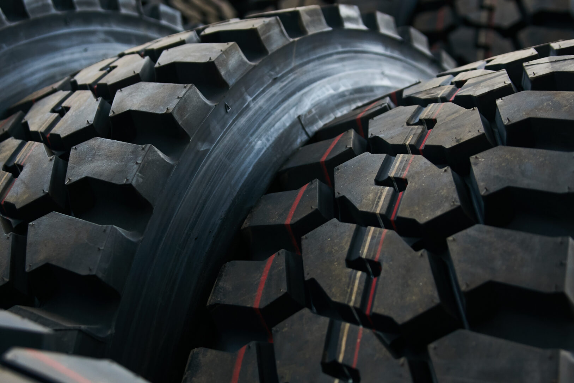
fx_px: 1052
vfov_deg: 20.6
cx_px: 248
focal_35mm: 66
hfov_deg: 30.5
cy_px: 210
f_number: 2.8
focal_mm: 28
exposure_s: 1/80
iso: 200
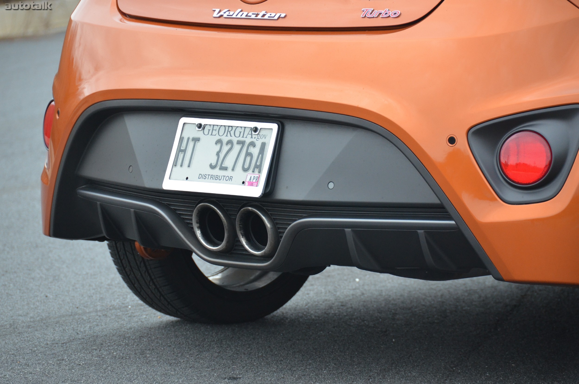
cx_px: 290
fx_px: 4815
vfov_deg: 4.6
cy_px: 192
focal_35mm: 300
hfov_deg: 6.9
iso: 1400
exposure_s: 1/500
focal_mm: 200
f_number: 5.6
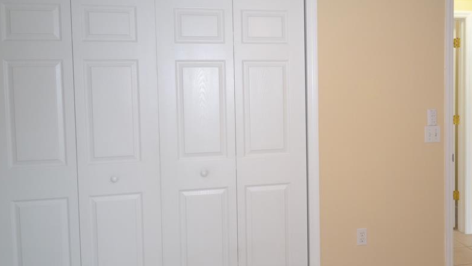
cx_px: 299
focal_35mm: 35
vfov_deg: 33.9
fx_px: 434
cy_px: 107
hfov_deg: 56.3
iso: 900
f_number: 4.2
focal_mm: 17
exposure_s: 1/60
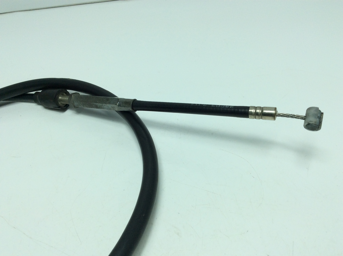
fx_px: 317
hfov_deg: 56.9
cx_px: 172
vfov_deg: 44.1
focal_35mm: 32
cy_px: 128
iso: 32
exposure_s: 1/602
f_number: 2.4
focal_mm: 3.3
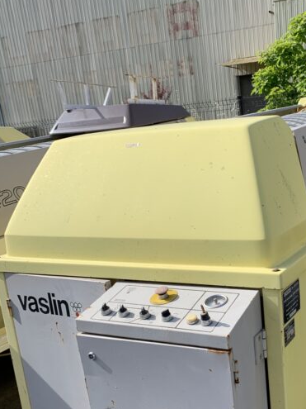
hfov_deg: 33.3
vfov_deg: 44.2
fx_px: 495
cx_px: 245
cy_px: 268
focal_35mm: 42
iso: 25
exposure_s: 1/2421
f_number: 1.8
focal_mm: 4.25
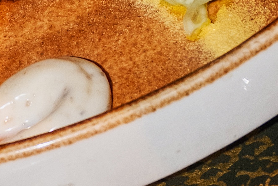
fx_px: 2301
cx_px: 23
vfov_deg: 4.5
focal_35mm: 298
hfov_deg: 6.9
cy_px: -205
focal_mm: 22.8
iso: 400
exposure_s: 1/60
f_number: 5
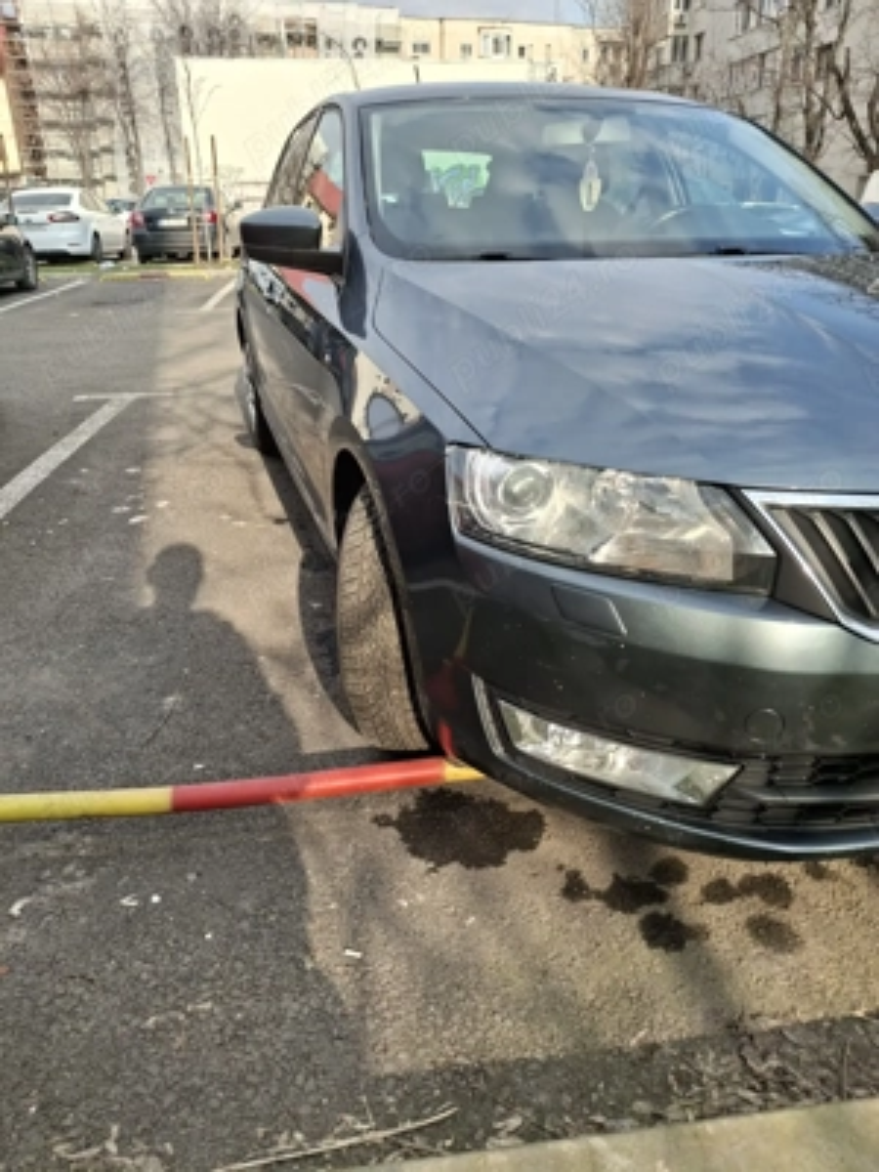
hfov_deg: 54.9
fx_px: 846
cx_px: 440
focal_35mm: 25
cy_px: 586
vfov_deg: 69.4
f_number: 1.8
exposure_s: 1/1124
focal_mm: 4.69
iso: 32
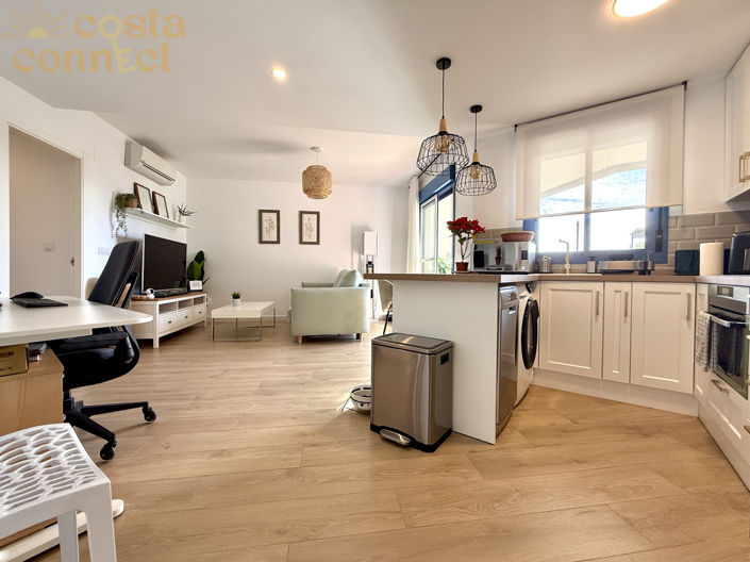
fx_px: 303
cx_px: 375
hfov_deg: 102.1
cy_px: 281
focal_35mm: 14
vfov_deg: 85.6
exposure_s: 1/99
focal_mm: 2.22
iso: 64
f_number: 2.2
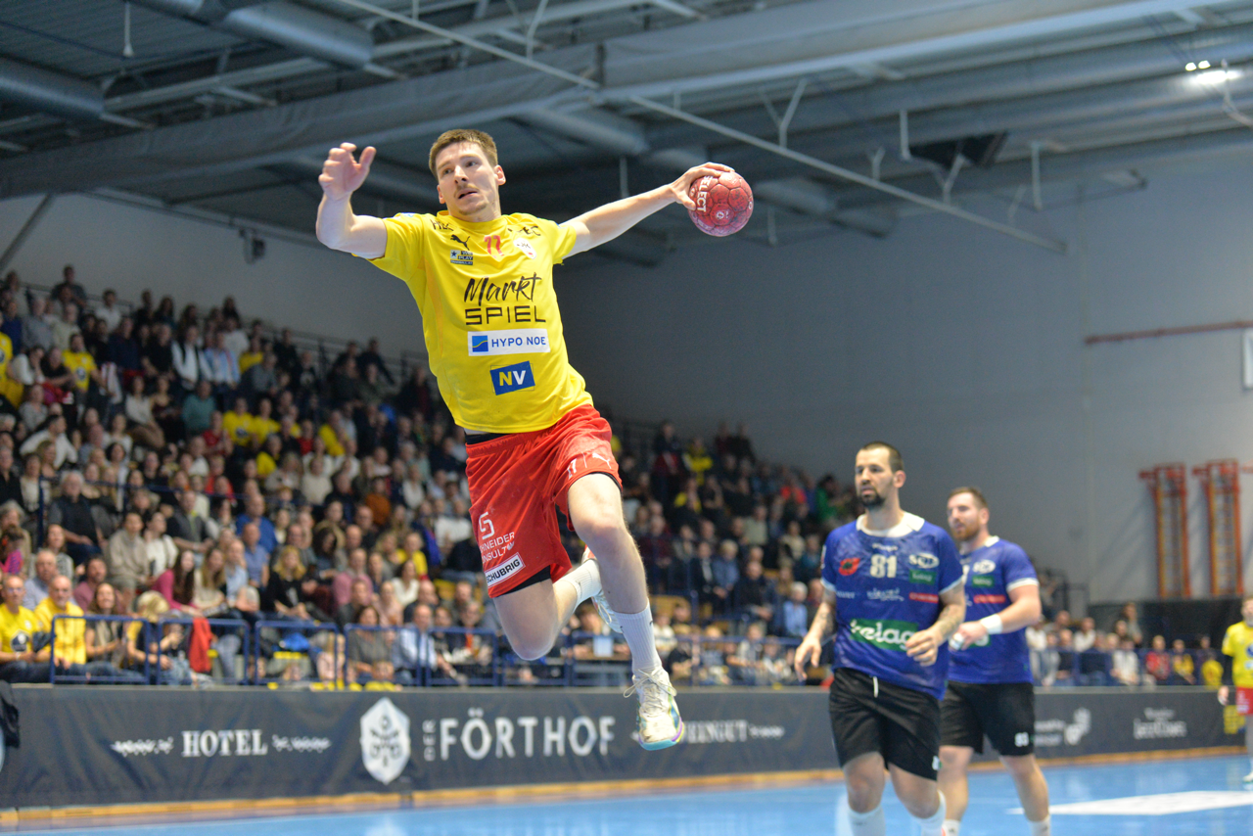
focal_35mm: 70
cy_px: 418
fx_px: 2437
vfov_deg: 19.5
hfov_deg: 28.8
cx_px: 626
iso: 3600
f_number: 2.8
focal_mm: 70
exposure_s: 1/800
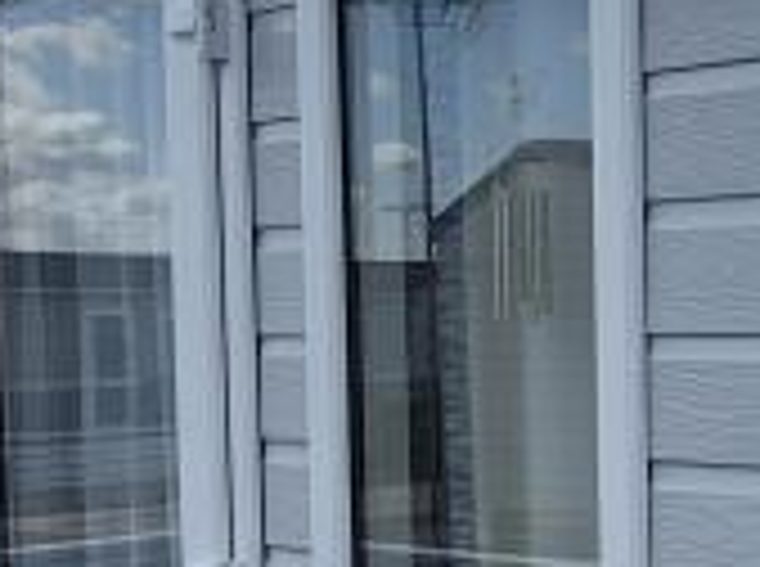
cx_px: 733
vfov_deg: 18.4
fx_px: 1731
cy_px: 464
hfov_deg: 23.8
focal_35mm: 79
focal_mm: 2.2
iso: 50
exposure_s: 1/3128
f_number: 2.2
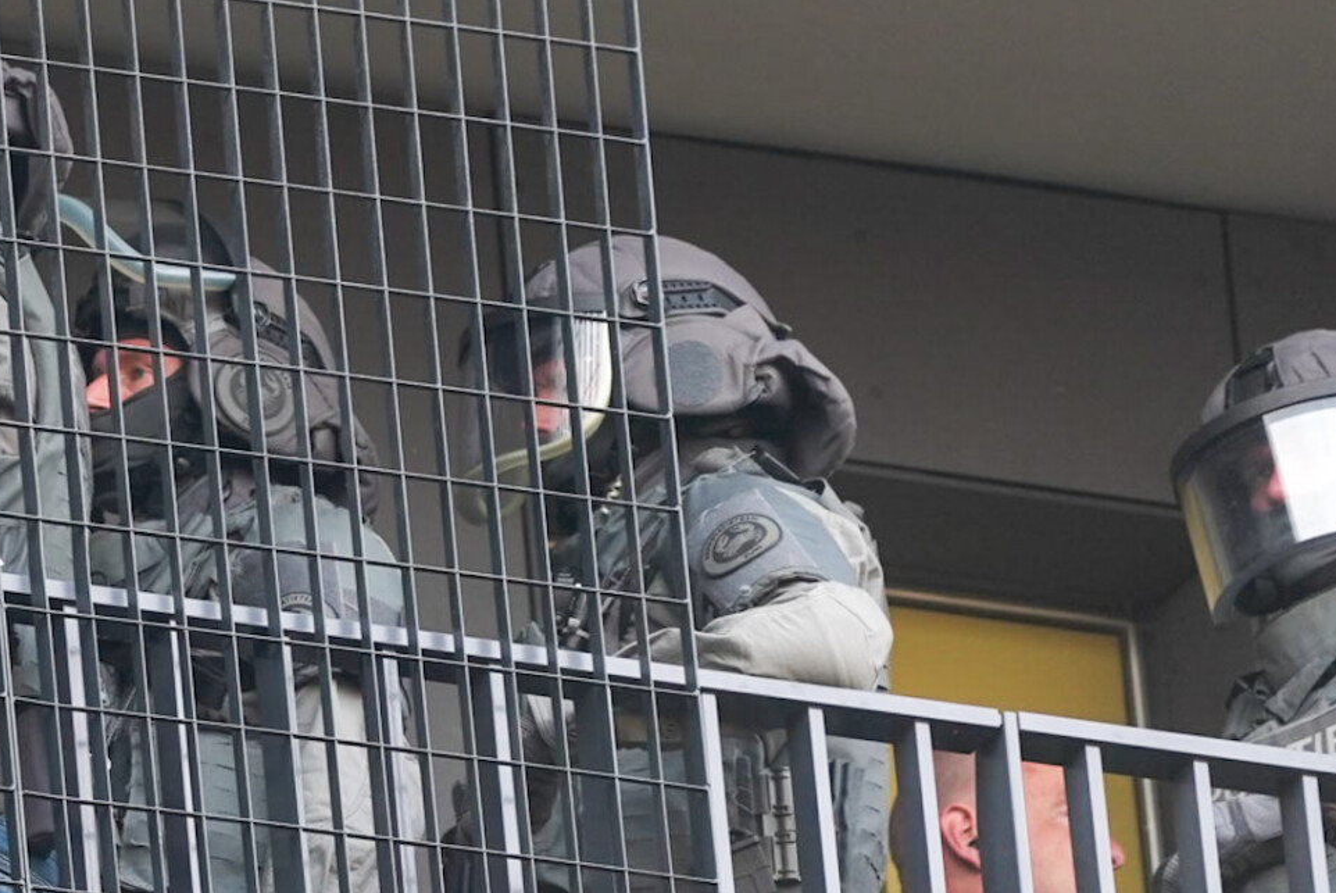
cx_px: 68
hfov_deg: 2.0
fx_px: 38401
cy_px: 531
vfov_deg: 1.3
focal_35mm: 1034
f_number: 6.3
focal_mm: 518
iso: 1000
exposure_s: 1/200
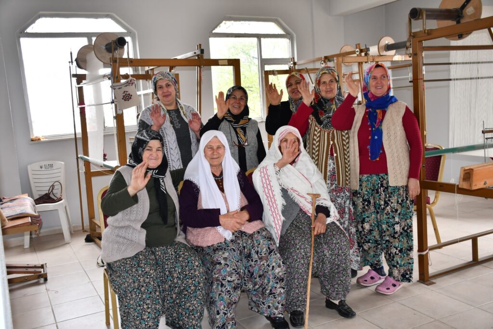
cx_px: 246
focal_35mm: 34
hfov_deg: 55.8
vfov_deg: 38.9
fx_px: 466
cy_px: 164
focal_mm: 23
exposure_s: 1/125
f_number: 3.8
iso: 400
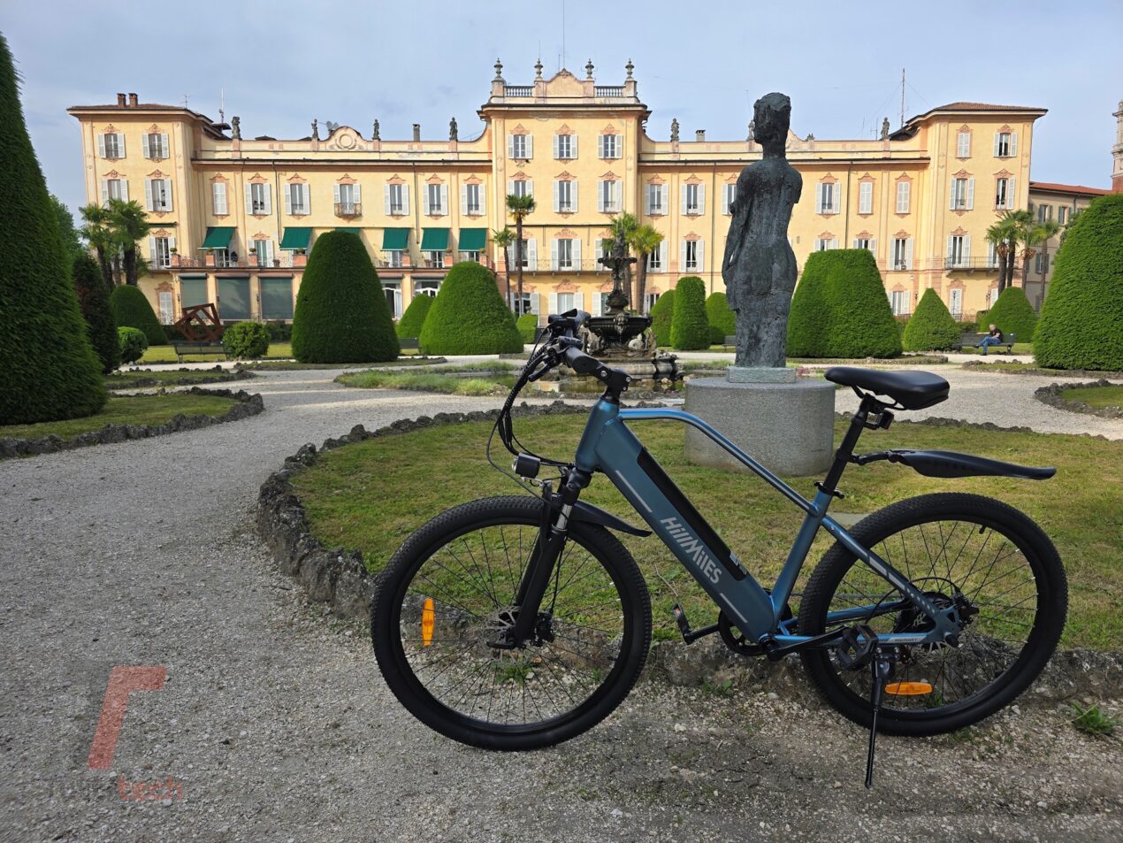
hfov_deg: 73.9
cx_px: 562
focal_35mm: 23
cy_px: 422
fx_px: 746
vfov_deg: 58.9
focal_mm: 6.3
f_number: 1.7
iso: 12
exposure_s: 1/418
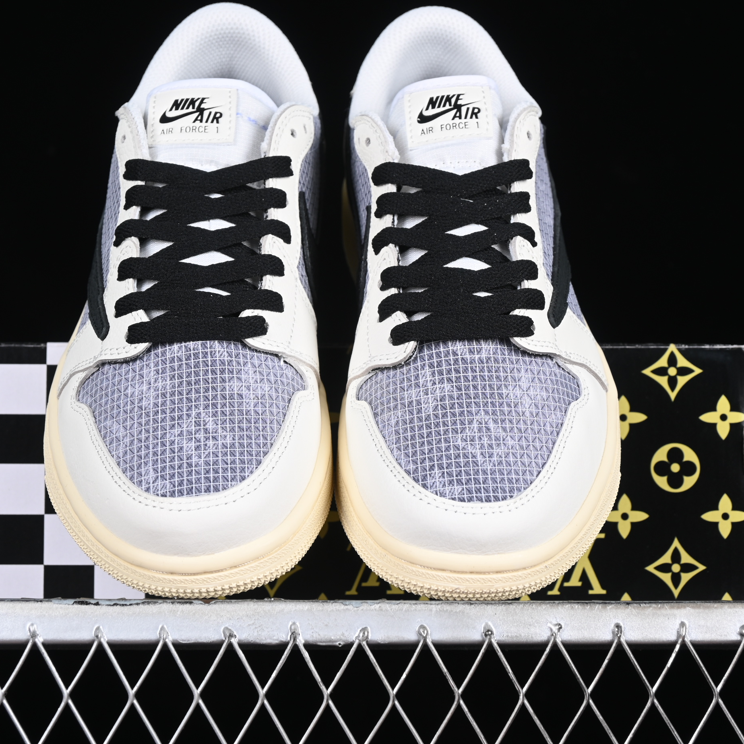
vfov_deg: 18.1
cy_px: 373
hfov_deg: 18.1
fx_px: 2334
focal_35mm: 96
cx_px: 339
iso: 160
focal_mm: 50
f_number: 7.1
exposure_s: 1/80
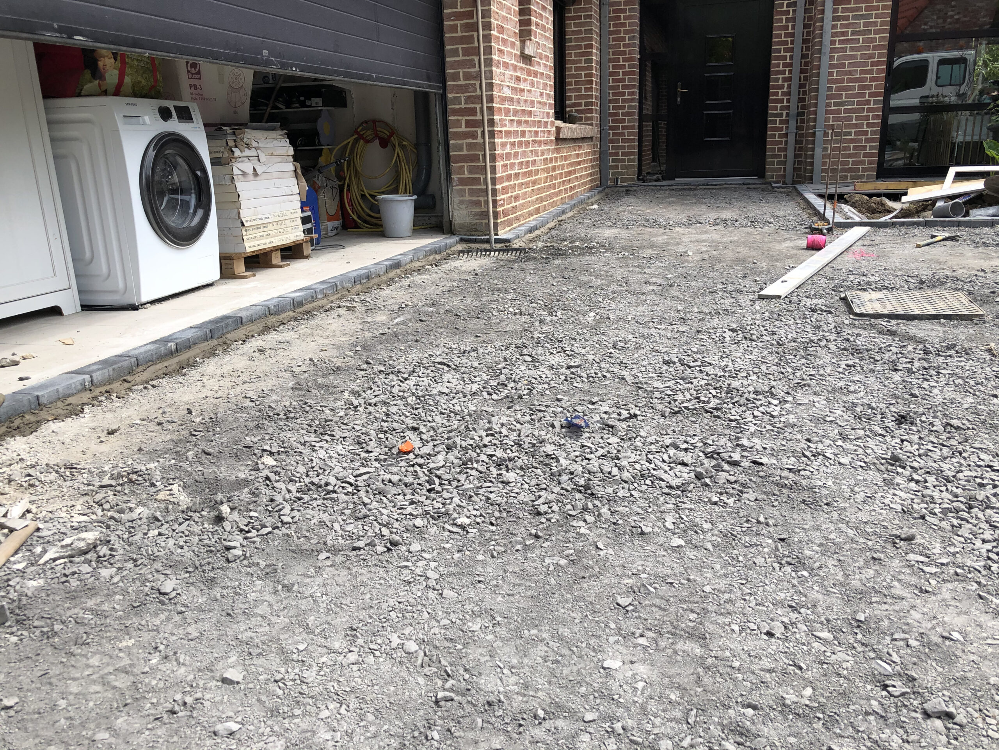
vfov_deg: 49.7
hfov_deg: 63.4
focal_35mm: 28
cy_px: 375
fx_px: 808
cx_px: 500
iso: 20
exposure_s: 1/1297
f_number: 1.8
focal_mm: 4
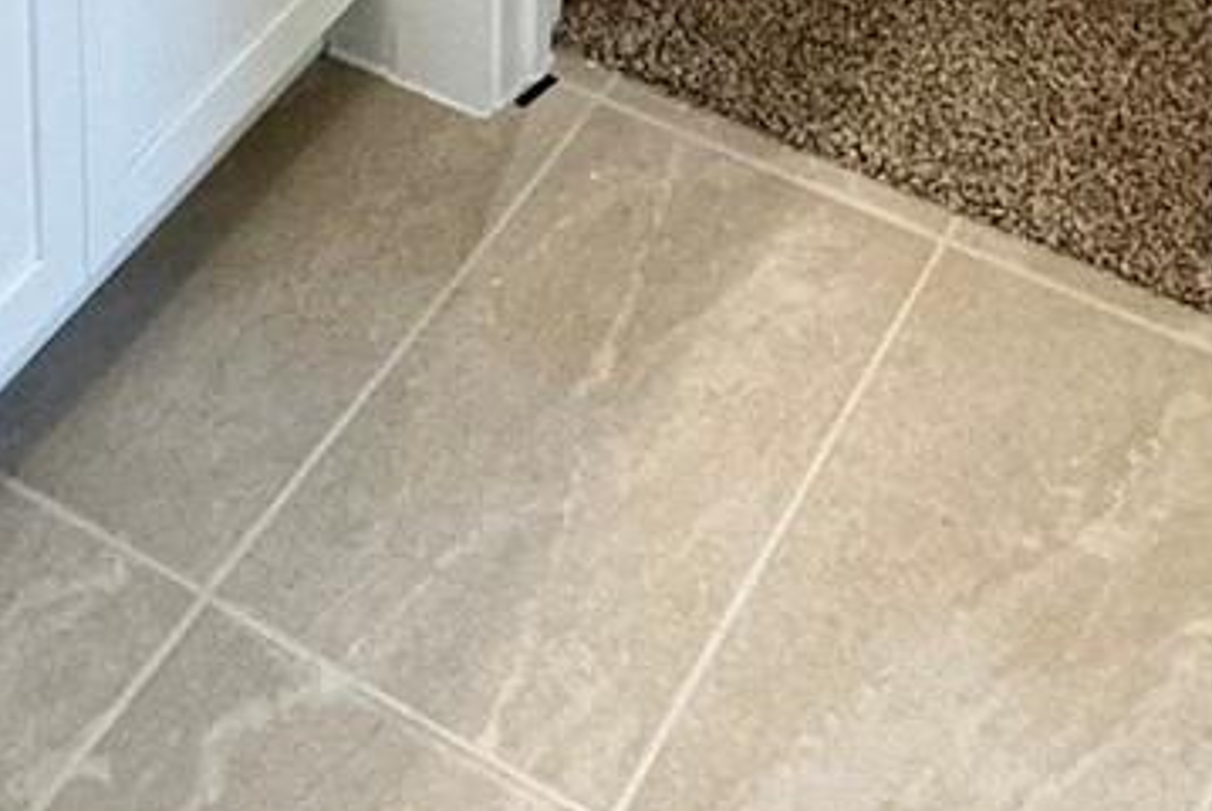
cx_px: 159
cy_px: -1308
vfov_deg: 12.1
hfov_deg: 23.9
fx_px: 2797
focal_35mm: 83
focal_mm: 2.22
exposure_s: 1/120
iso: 80
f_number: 2.2
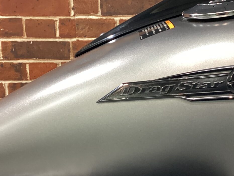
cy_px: 100
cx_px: 149
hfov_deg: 30.1
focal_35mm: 64
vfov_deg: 22.9
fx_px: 433
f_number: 2.4
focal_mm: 3.3
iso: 400
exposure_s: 1/30
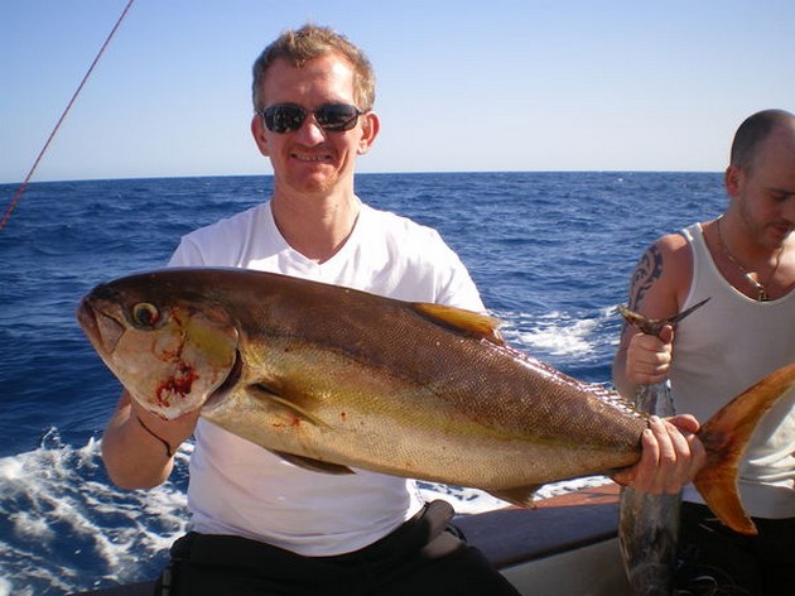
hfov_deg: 51.4
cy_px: 298
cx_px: 398
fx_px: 826
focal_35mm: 36
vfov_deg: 39.6
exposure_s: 1/400
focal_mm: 6.3
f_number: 4.6
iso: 50
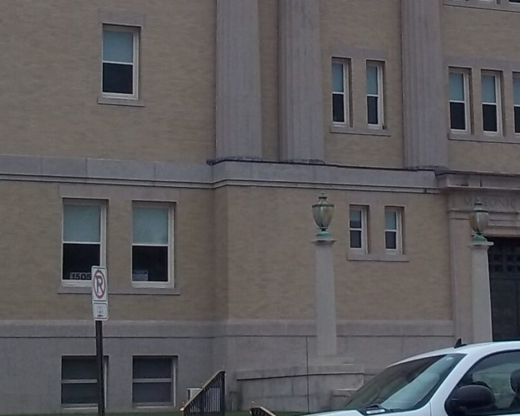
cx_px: 350
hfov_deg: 17.1
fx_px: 1724
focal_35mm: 112
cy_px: 5
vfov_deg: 13.6
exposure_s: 1/200
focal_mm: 6.5
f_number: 8
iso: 80
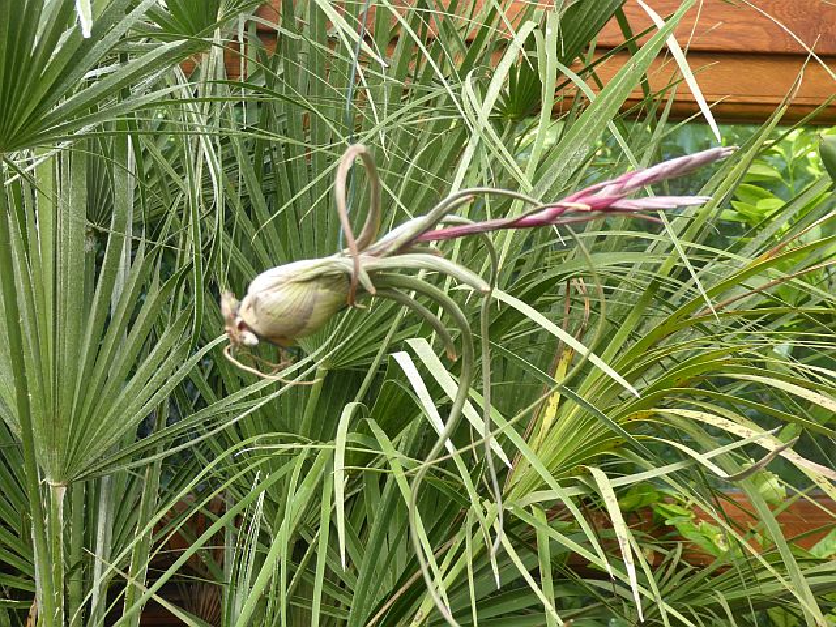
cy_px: 314
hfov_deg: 23.0
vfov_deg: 17.4
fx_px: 2053
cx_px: 418
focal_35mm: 85
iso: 125
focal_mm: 14.1
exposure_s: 1/60
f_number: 4.7
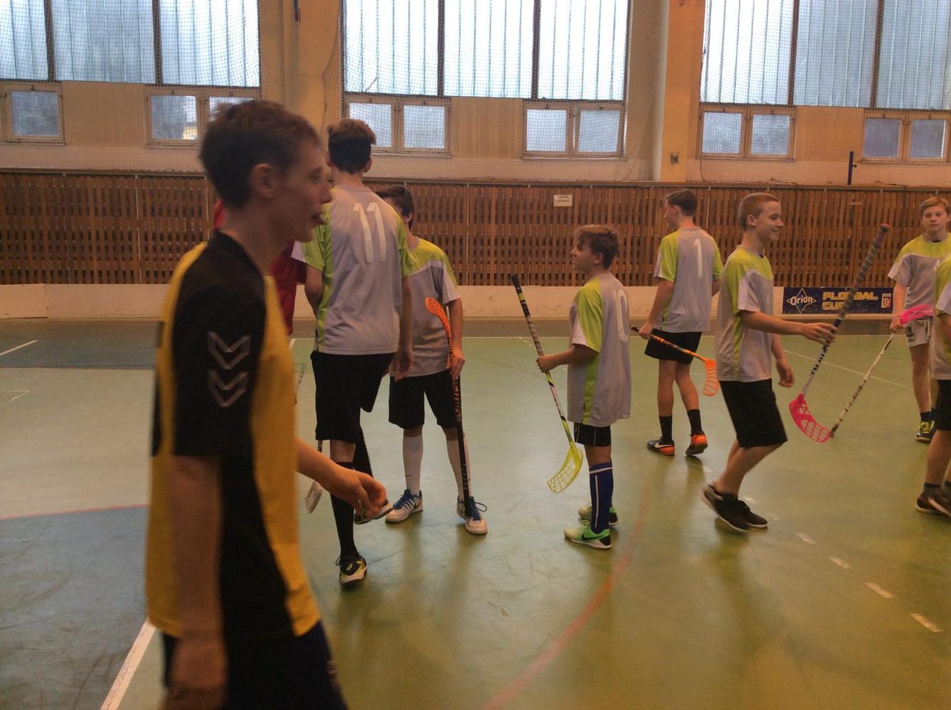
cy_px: 355
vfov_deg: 44.0
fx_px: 878
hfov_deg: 56.9
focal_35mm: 32
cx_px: 476
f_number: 2.4
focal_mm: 3.3
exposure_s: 1/100
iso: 64
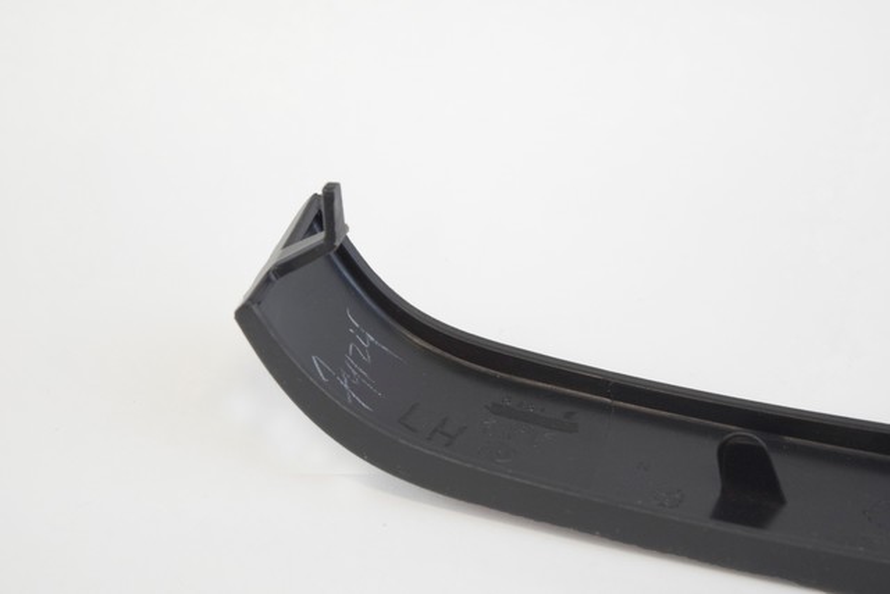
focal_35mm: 82
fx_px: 2040
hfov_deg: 24.6
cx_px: 445
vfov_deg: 16.6
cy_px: 297
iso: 2200
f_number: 5.6
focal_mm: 55
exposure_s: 1/60
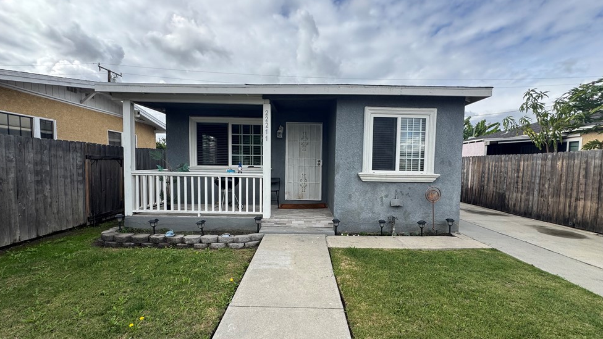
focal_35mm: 16
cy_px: 182
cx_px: 308
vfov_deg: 67.0
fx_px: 256
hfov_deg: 99.4
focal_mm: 2.22
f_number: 2.2
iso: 40
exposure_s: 1/779
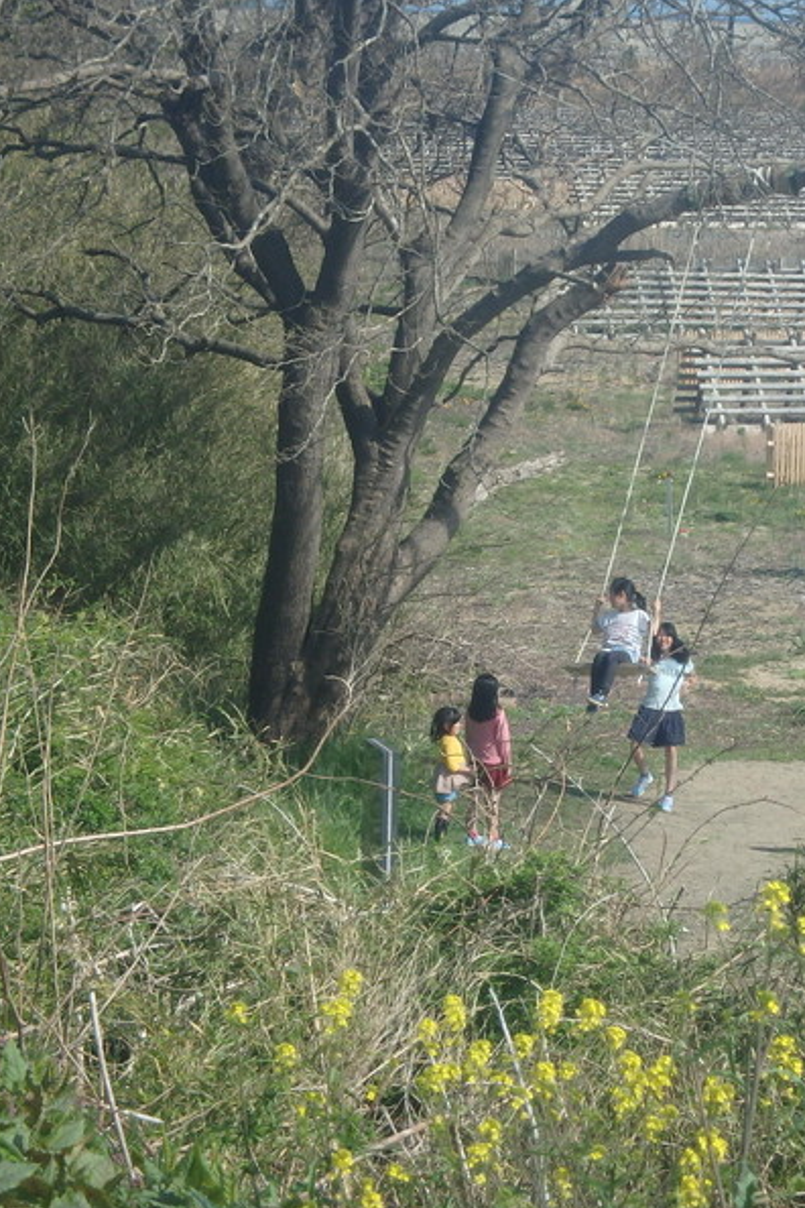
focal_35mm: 147
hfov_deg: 9.3
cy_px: 608
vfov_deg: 14.0
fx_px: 4930
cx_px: 679
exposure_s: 1/500
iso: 125
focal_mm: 18.7
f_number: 5.7
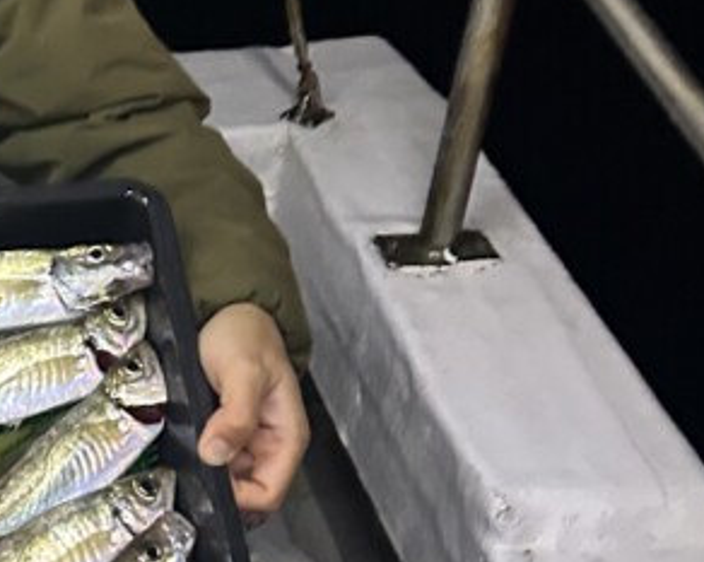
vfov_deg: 17.6
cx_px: -116
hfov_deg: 20.7
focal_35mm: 87
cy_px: 405
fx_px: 1811
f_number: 1.5
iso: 640
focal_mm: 5.7
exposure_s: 1/39
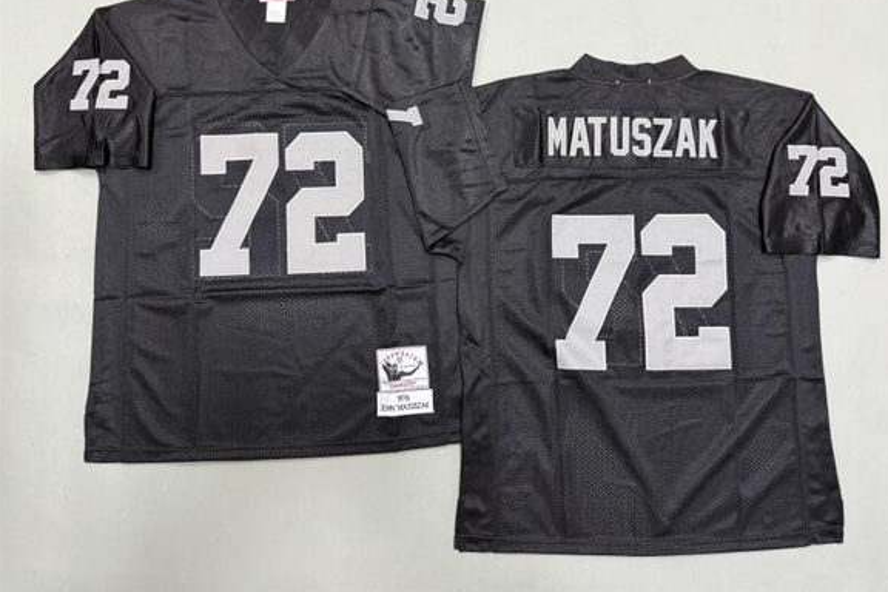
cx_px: 459
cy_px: 251
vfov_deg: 49.4
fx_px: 641
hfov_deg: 69.4
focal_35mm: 26
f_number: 1.78
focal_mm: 6.76
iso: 320
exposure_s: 1/50
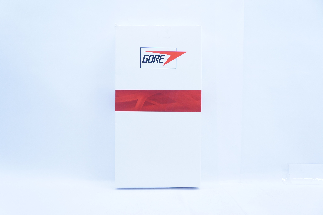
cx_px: 162
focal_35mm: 36
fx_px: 323
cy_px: 108
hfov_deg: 53.2
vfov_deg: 36.8
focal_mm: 24
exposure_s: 1/200
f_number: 4
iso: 800
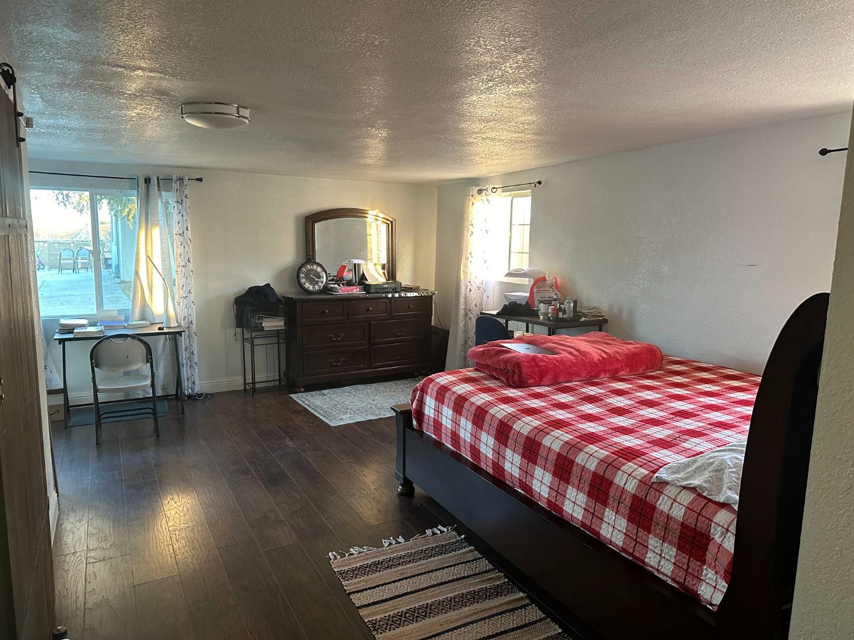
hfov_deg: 71.6
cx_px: 427
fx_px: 592
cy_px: 320
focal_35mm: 24
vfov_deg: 56.8
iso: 400
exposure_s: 1/60
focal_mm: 6.86
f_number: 1.78
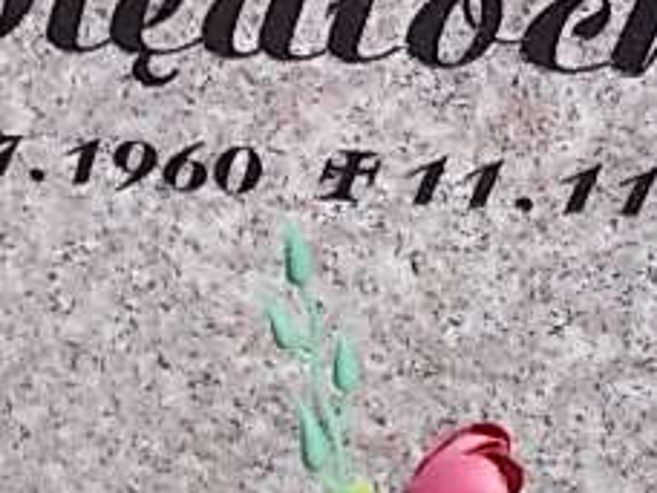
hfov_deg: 26.7
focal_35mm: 73
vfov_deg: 18.9
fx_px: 1386
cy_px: -124
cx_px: 369
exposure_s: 1/160
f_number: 8
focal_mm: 4.6
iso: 80
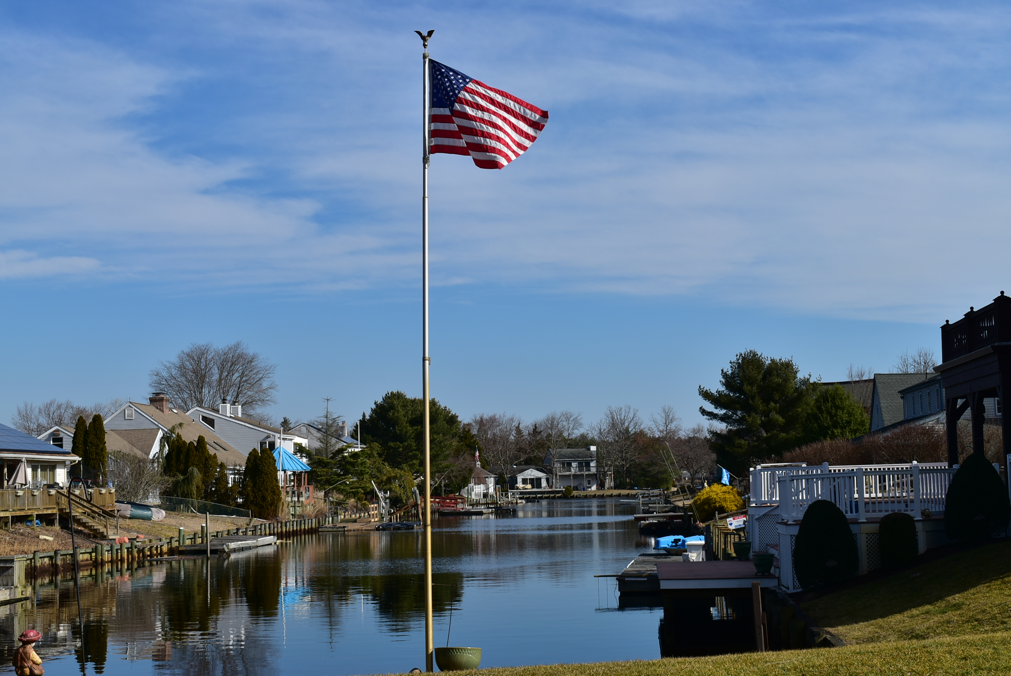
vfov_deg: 22.7
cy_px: 338
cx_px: 506
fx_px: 1686
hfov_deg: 33.4
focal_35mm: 60
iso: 100
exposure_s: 1/250
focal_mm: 40
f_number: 11
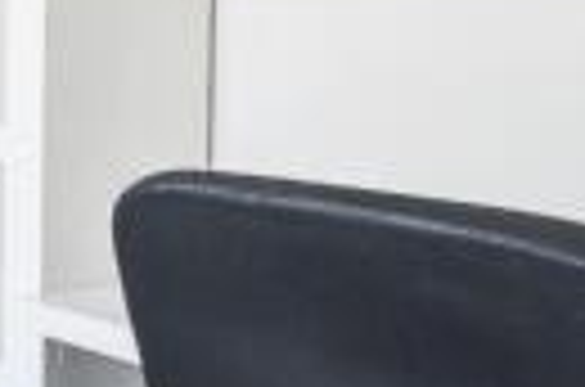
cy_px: 151
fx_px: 892
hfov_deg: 21.8
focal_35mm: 55
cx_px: -477
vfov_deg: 24.4
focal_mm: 10
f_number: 8
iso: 200
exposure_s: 1/20
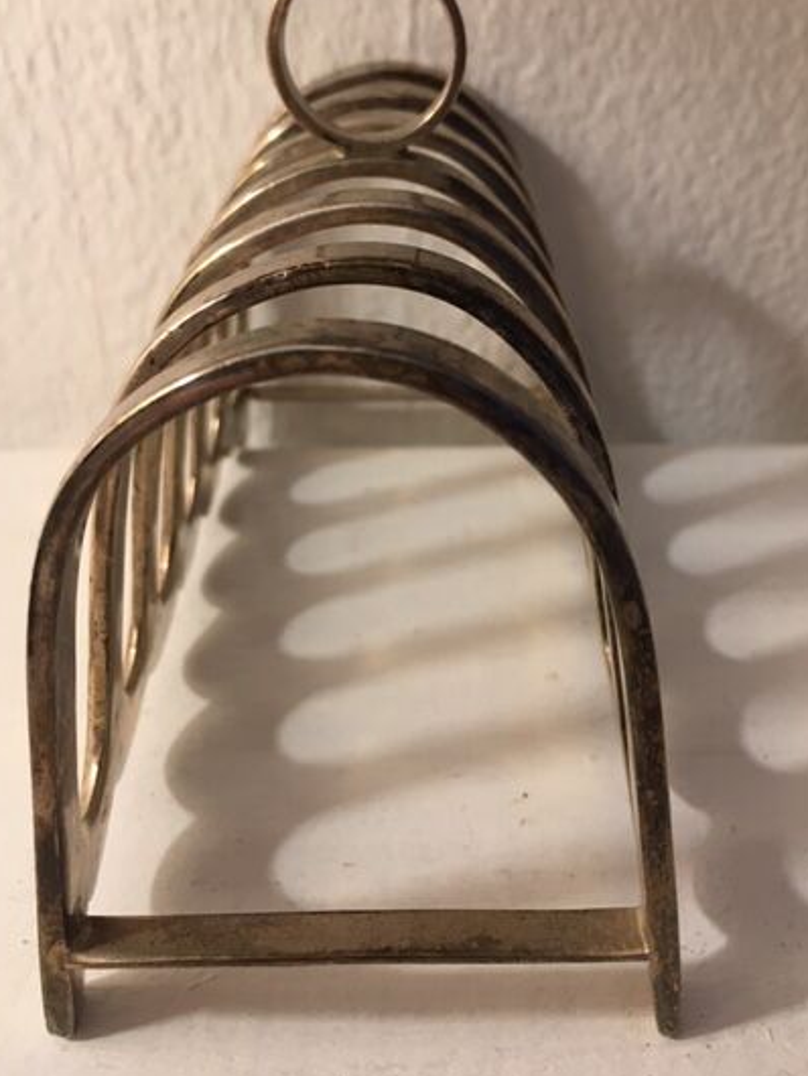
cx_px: 463
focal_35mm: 35
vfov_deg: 52.3
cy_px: 439
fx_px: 1088
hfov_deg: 40.6
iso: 100
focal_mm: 4.15
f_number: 2.2
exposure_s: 1/33
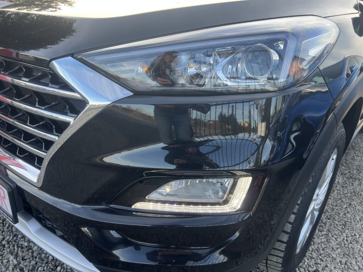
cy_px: 136
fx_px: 273
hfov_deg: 67.3
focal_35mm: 26
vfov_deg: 53.1
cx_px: 182
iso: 50
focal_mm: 5.7
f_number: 1.5
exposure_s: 1/331
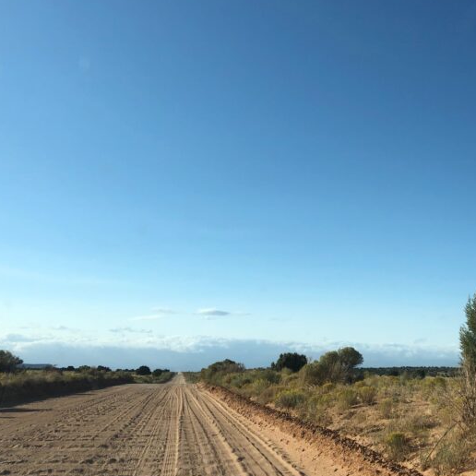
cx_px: 378
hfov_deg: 35.6
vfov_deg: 36.8
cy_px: 232
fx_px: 716
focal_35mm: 46
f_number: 1.8
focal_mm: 3.99
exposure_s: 1/2288
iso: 25
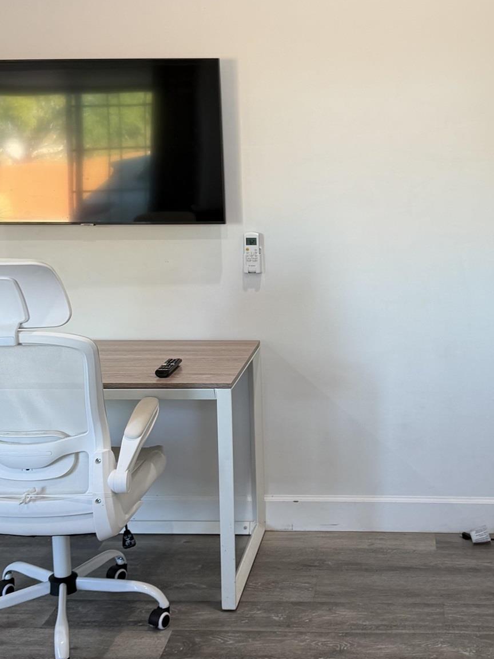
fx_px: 913
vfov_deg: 39.7
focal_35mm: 48
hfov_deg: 29.9
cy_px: 327
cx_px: 348
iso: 160
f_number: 1.78
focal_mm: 6.76
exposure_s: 1/120
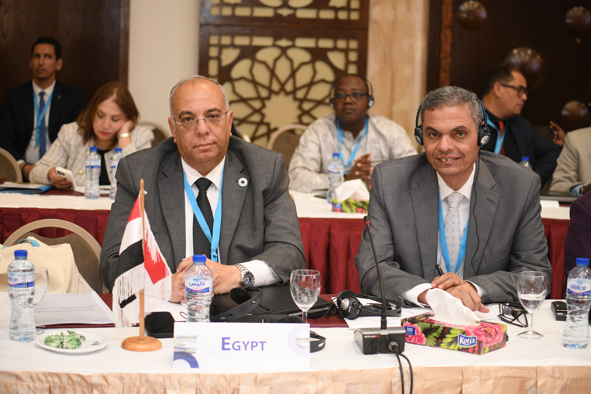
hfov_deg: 28.8
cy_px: 197
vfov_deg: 19.5
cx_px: 296
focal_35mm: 70
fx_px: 1149
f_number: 4
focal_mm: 70
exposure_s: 1/160
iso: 2500
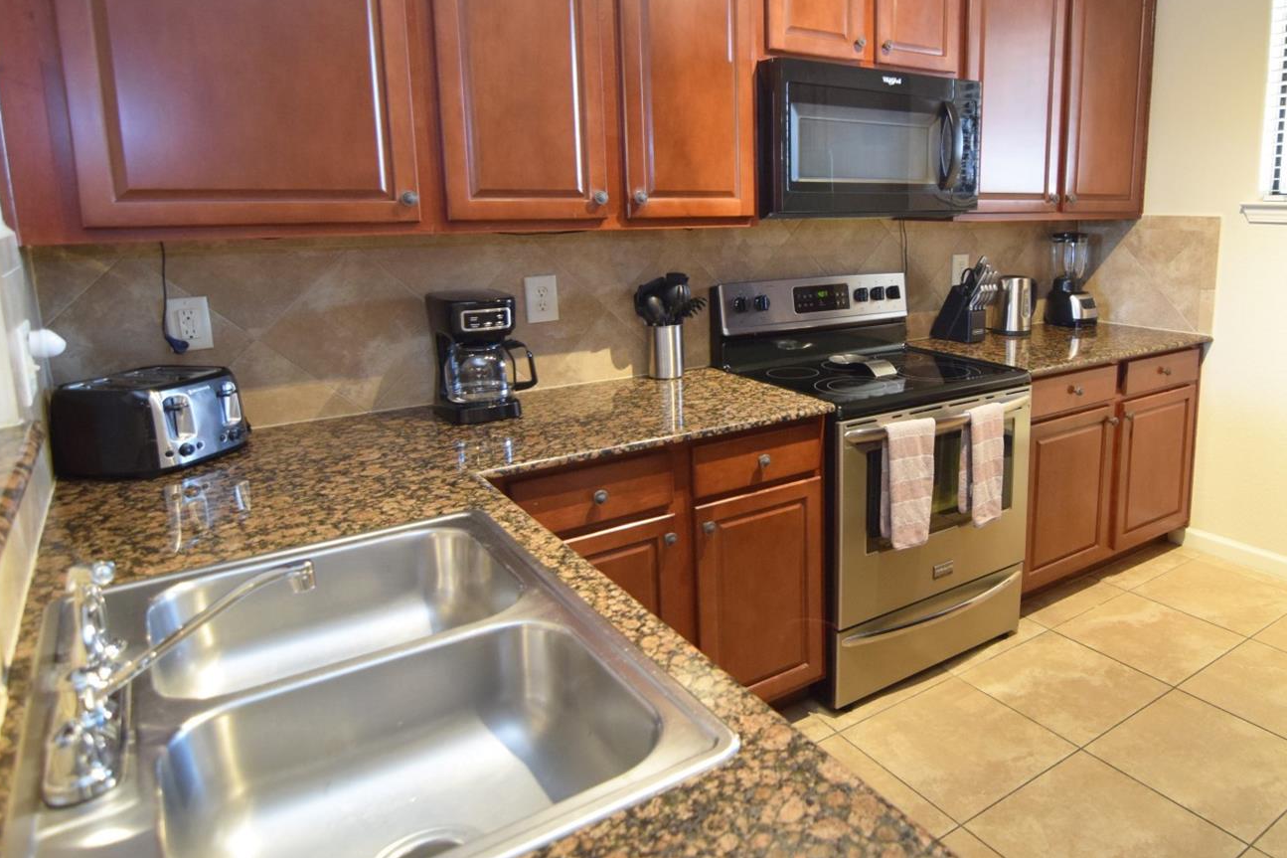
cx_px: 786
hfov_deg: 79.2
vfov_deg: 58.2
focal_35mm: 21
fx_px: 762
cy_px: 331
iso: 1100
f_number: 2.8
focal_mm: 11.5
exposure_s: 1/60
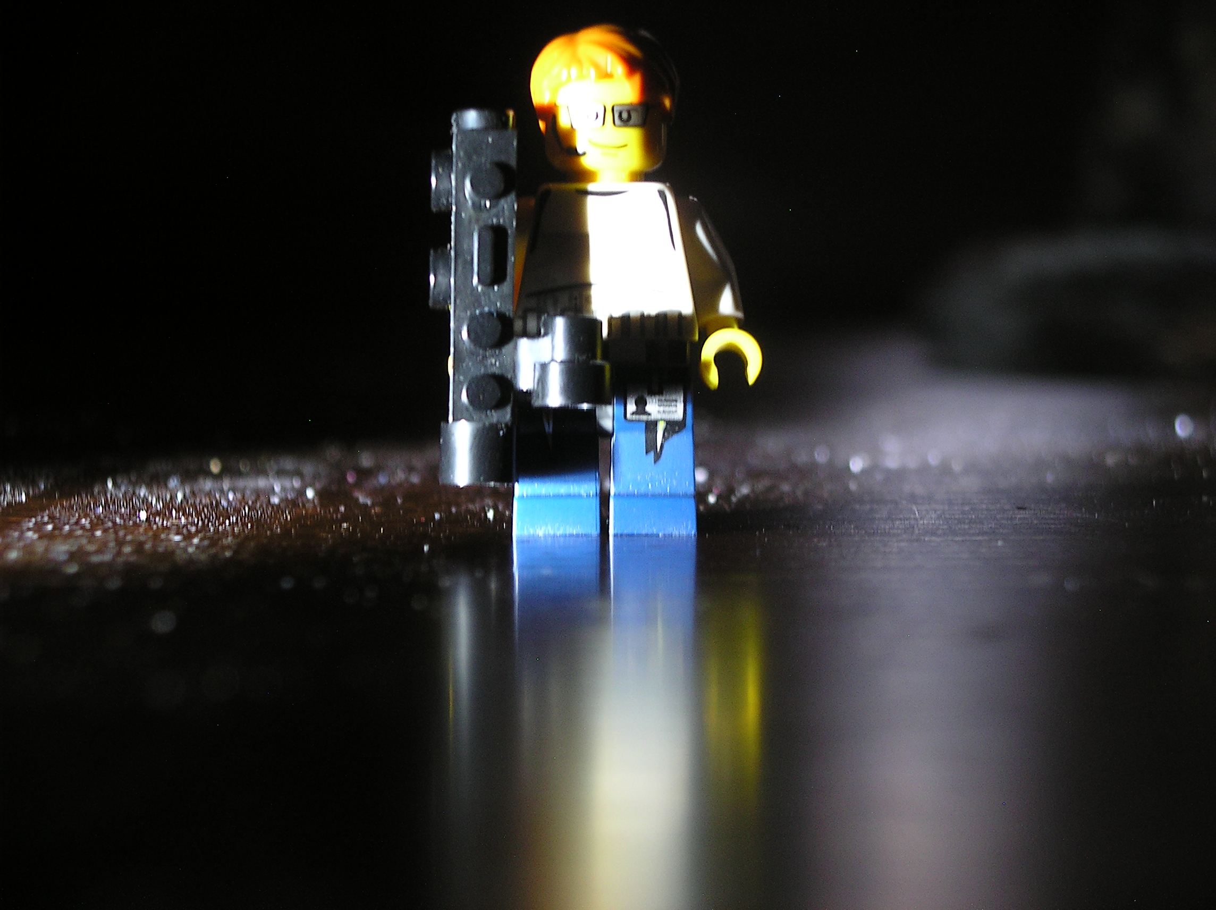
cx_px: 608
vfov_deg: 15.1
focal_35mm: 98
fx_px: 3440
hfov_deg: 20.0
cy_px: 455
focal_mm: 20.4
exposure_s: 1/1.12
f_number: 3.8
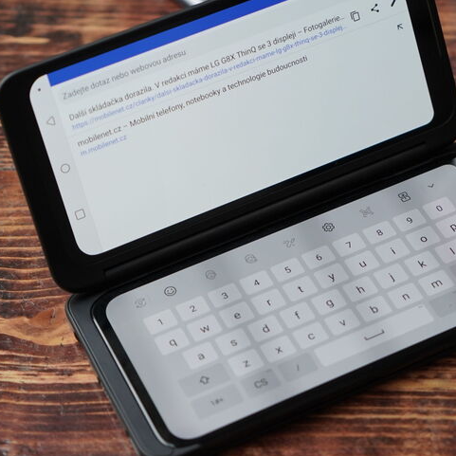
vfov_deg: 18.3
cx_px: 276
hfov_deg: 18.3
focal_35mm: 95
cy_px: 196
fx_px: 1416
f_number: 4
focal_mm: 56
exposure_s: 1/200
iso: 400
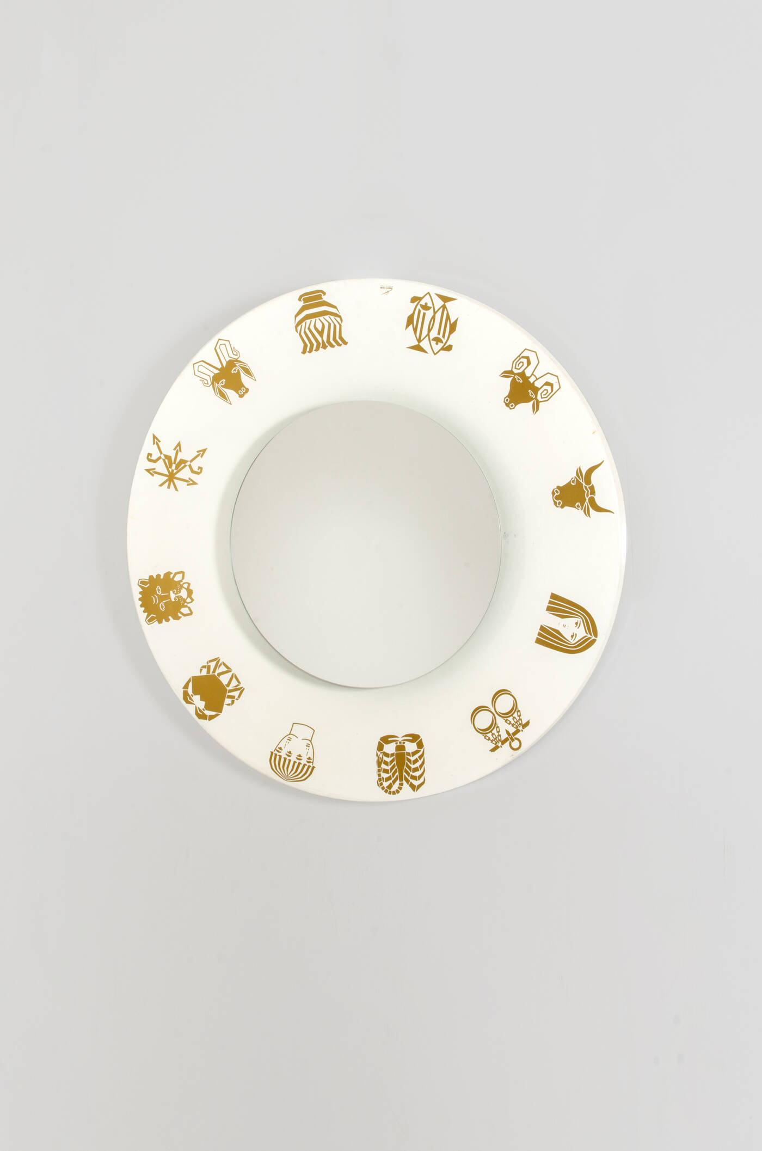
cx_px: 381
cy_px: 576
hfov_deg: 25.6
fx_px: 1674
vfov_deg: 37.9
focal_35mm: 52
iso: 100
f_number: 18
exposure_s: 1/200
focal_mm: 35
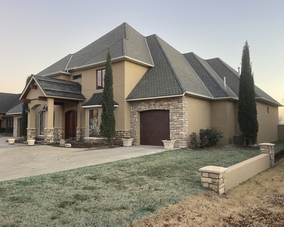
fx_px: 227
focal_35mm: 27
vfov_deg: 53.2
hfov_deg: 64.0
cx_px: 151
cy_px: 111
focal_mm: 5.1
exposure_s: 1/121
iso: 125
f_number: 1.6
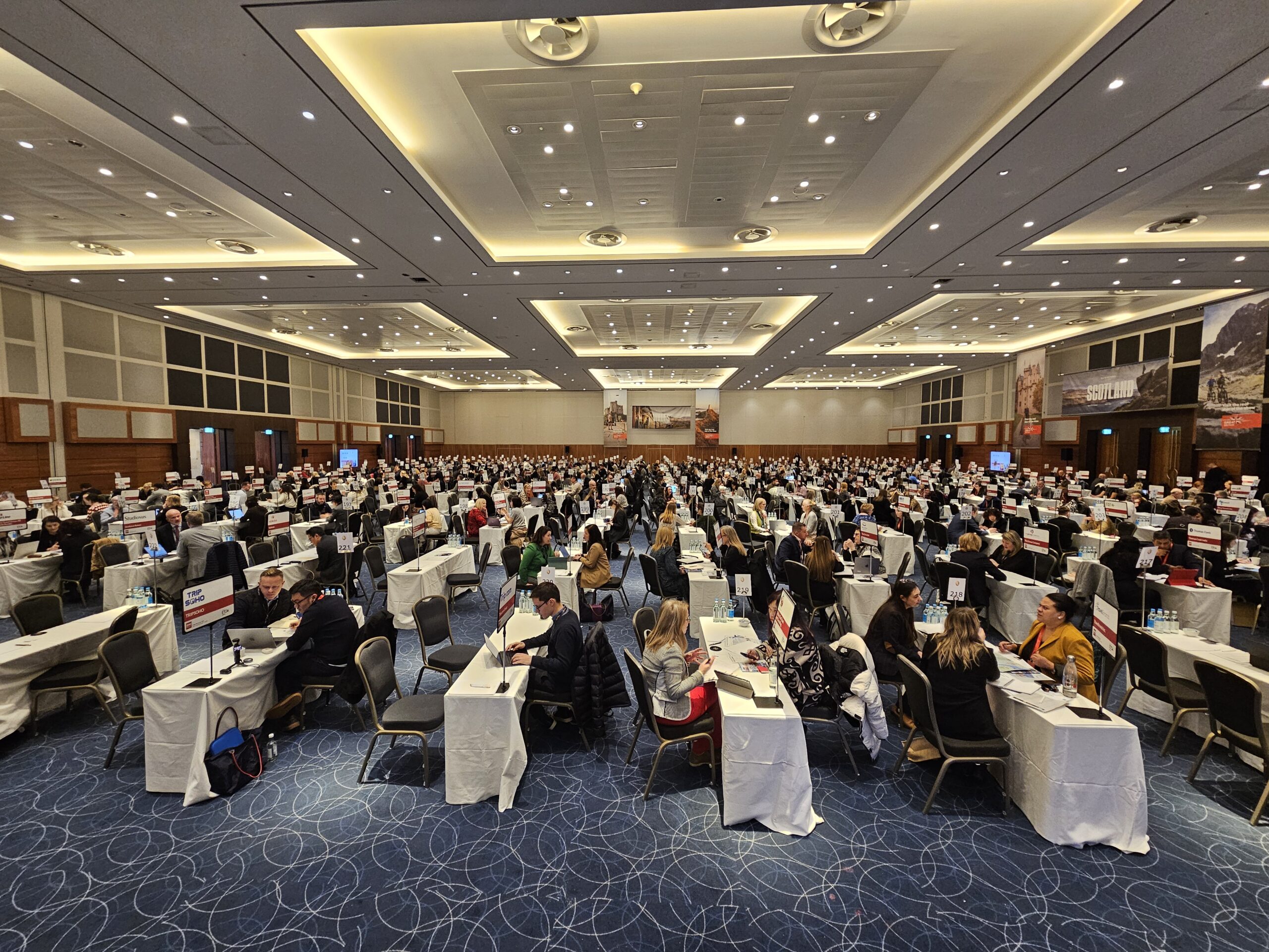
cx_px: 634
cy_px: 476
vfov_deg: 89.9
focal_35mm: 13
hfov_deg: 106.2
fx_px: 477
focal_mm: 2.2
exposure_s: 1/60
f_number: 2.2
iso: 320
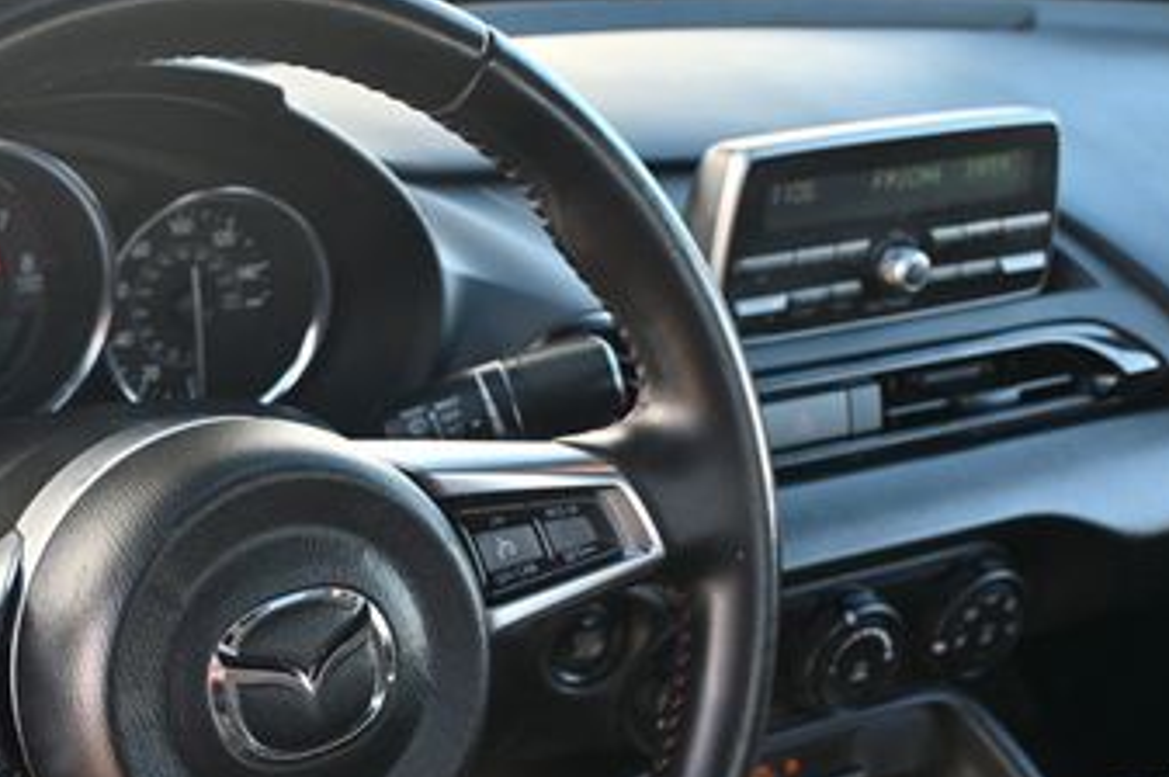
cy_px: 610
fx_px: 1895
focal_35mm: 58
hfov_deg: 32.9
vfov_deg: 22.9
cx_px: 163
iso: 400
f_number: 3.8
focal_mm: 20.5
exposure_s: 1/200
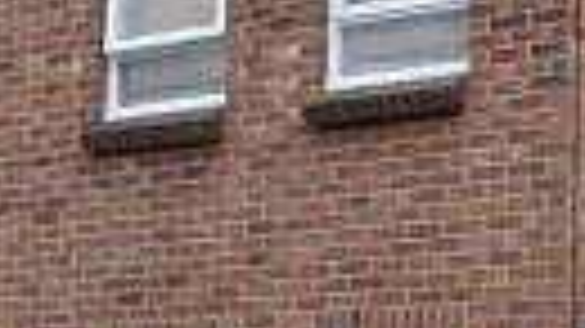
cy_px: 222
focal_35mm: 158
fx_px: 2450
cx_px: 340
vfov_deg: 7.7
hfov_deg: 13.6
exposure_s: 1/250
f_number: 10
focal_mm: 20
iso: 400
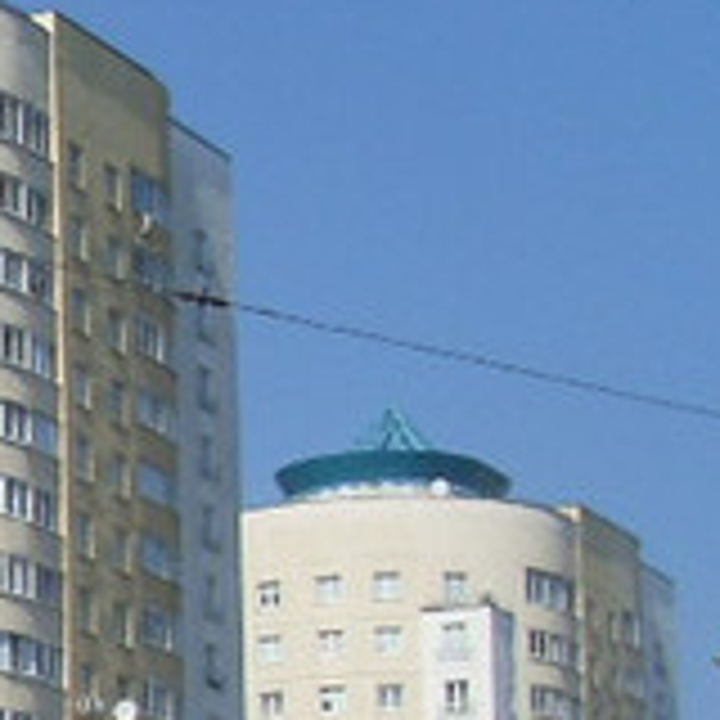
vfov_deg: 10.3
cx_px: -878
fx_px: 3953
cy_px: 824
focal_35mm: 168
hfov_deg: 9.5
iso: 80
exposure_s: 1/350
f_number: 7.7
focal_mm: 6.3
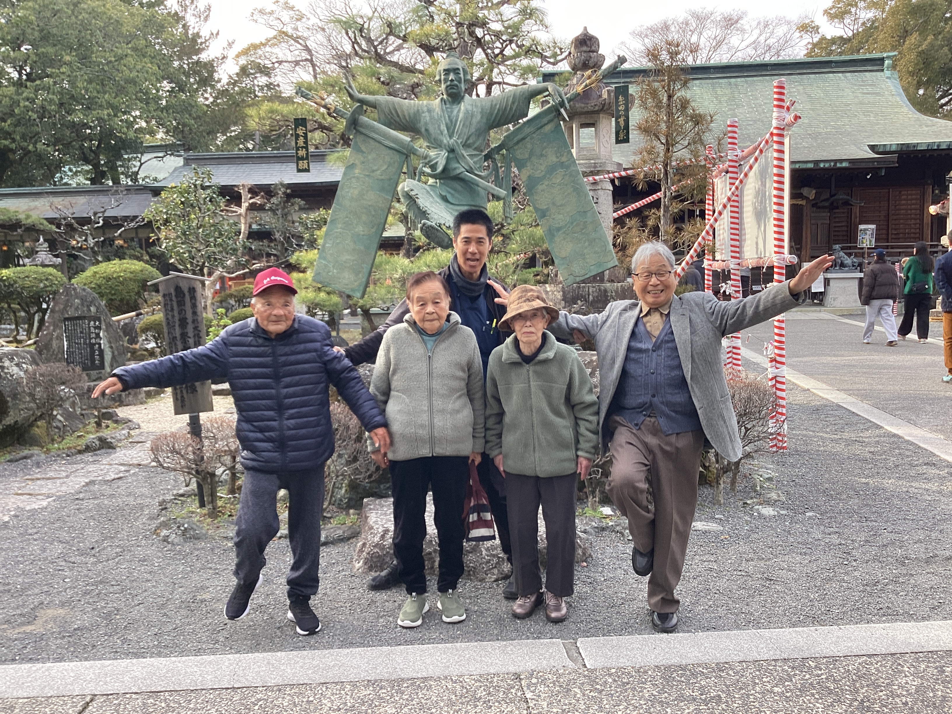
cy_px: 357
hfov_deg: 58.4
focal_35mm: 31
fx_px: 853
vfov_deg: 45.4
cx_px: 476
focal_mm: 3.3
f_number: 2.4
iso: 25
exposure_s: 1/120
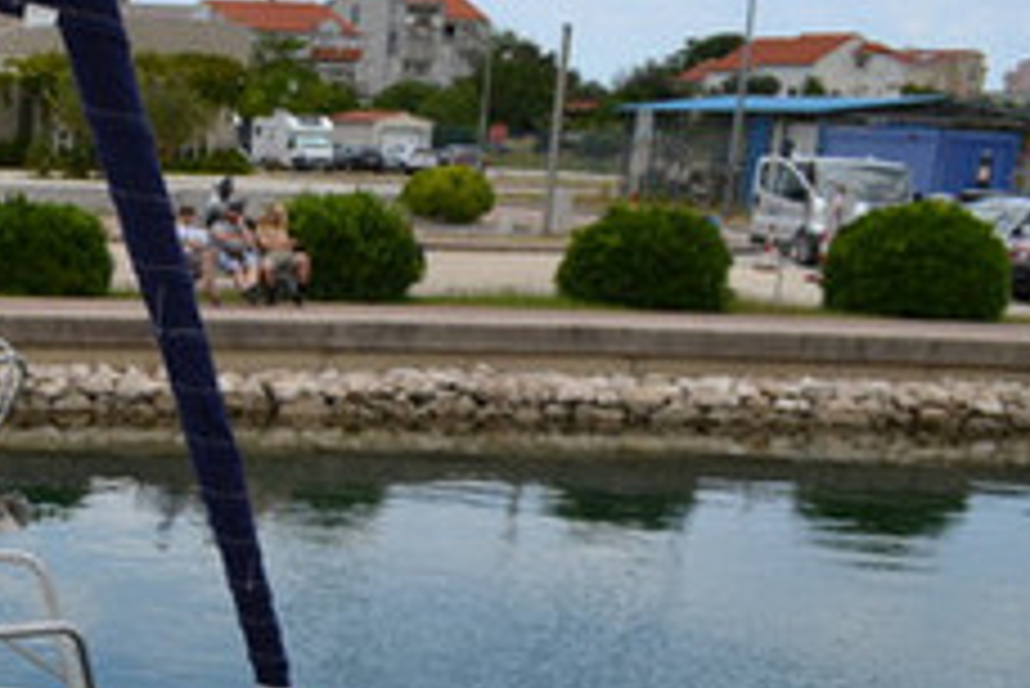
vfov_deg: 17.5
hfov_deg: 24.9
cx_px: -216
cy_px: 897
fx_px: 2090
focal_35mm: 73
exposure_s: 1/250
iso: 100
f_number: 8
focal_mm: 18
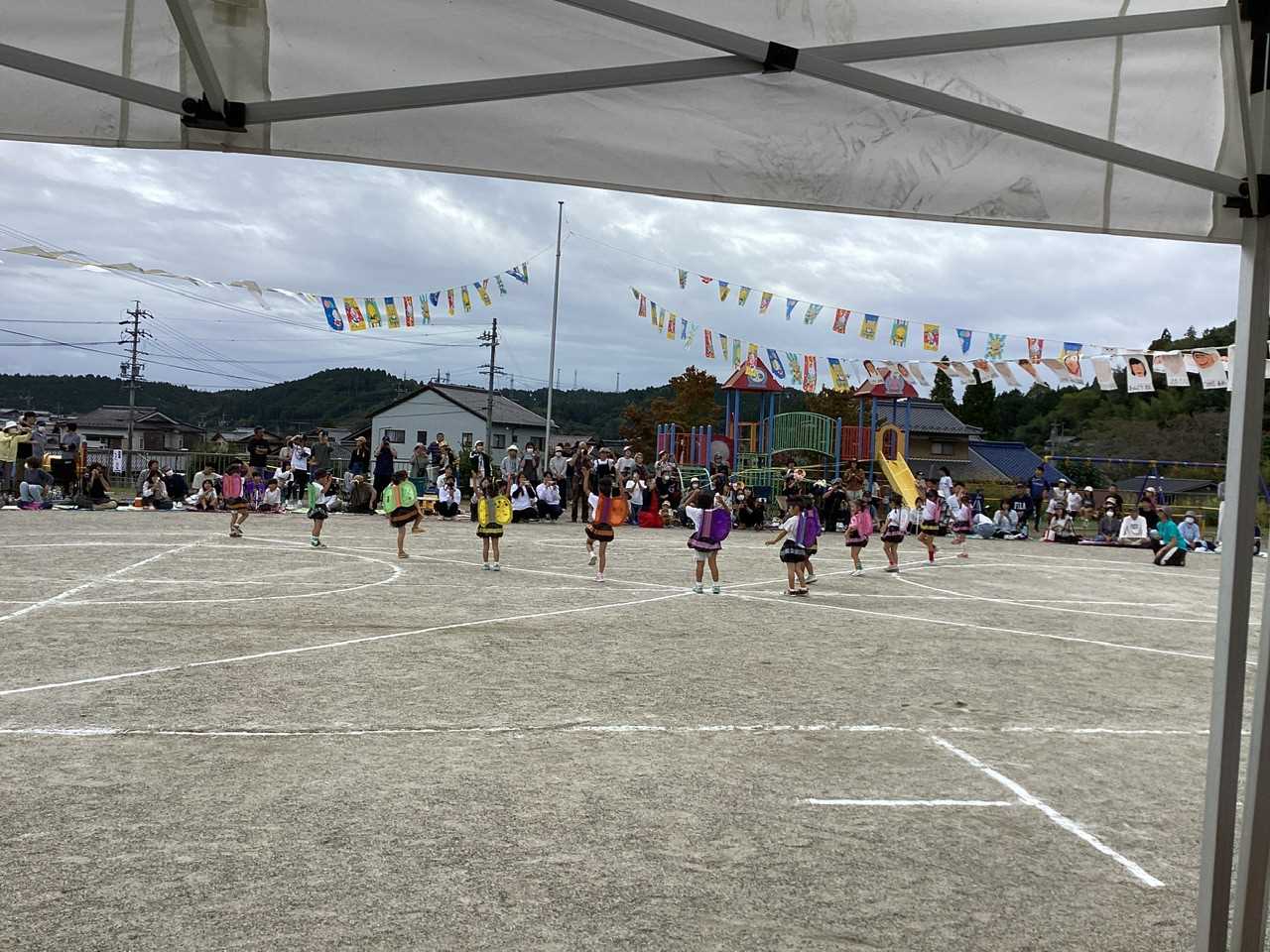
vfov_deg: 45.4
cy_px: 476
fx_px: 1137
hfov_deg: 58.4
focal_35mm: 31
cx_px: 635
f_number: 2.4
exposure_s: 1/1481
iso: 25
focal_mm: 3.3
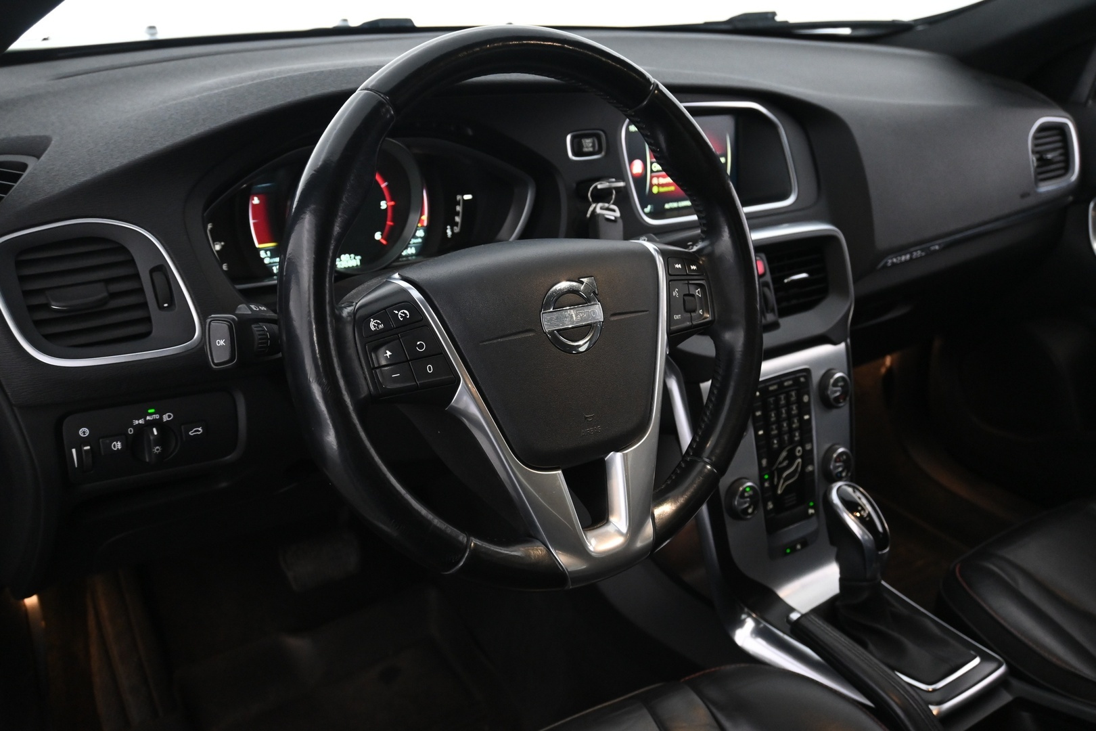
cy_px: 366
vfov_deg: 39.1
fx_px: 1027
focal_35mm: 34
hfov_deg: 56.1
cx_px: 548
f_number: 4
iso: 2000
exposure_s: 1/40
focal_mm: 22.5
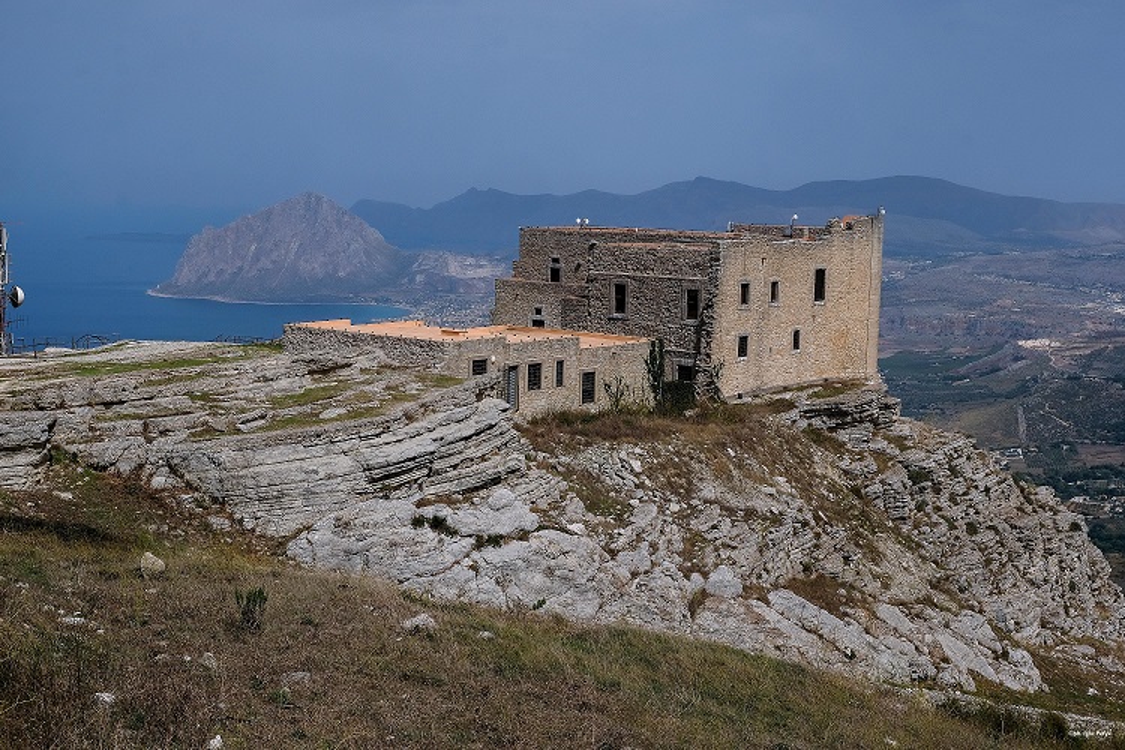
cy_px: 375
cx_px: 562
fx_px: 1469
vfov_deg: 28.6
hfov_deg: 41.9
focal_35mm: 47
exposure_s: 1/500
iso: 200
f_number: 14
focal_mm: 31.5
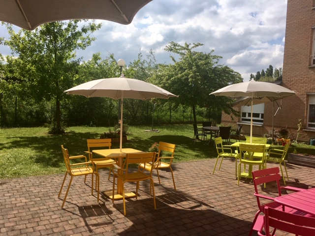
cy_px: 118
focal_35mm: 29
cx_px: 158
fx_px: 264
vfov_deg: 48.2
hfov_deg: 61.7
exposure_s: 1/2262
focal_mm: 4.15
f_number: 2.2
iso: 25
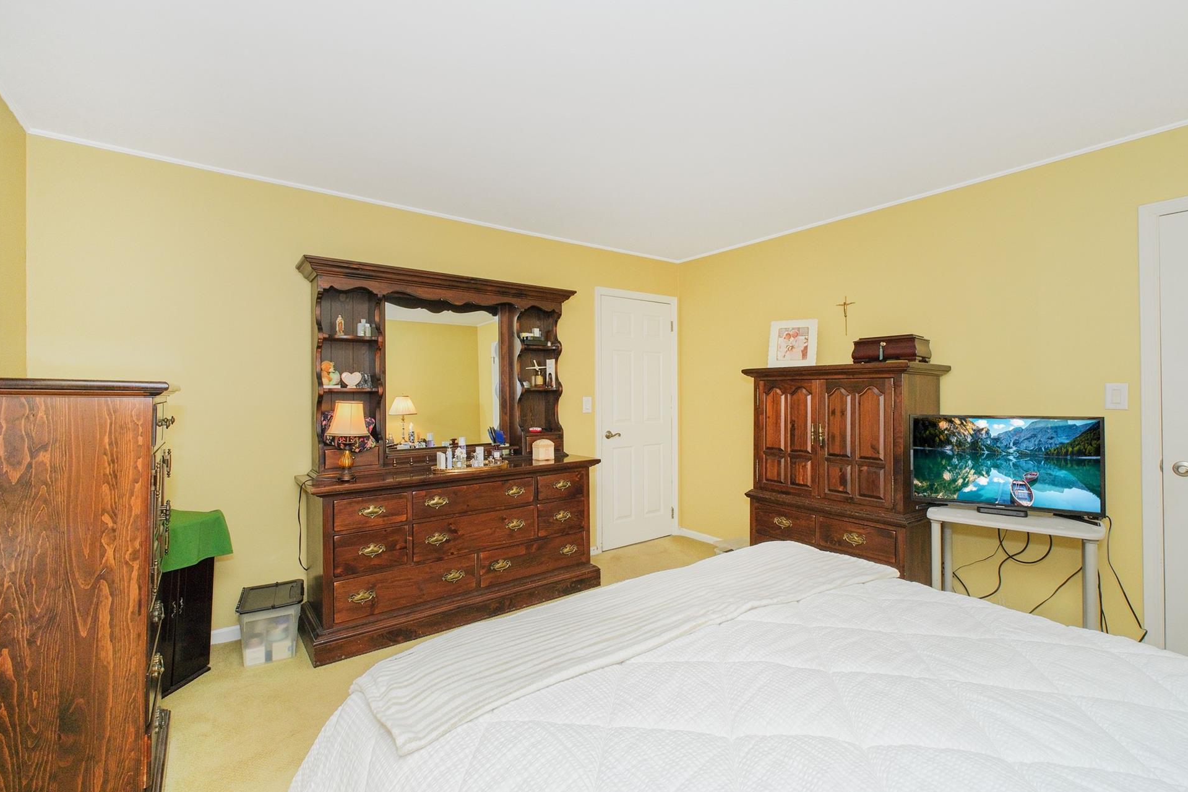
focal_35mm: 16
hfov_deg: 96.7
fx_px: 528
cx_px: 610
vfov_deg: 73.7
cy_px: 392
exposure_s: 1/50
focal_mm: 10
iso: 800
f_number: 8
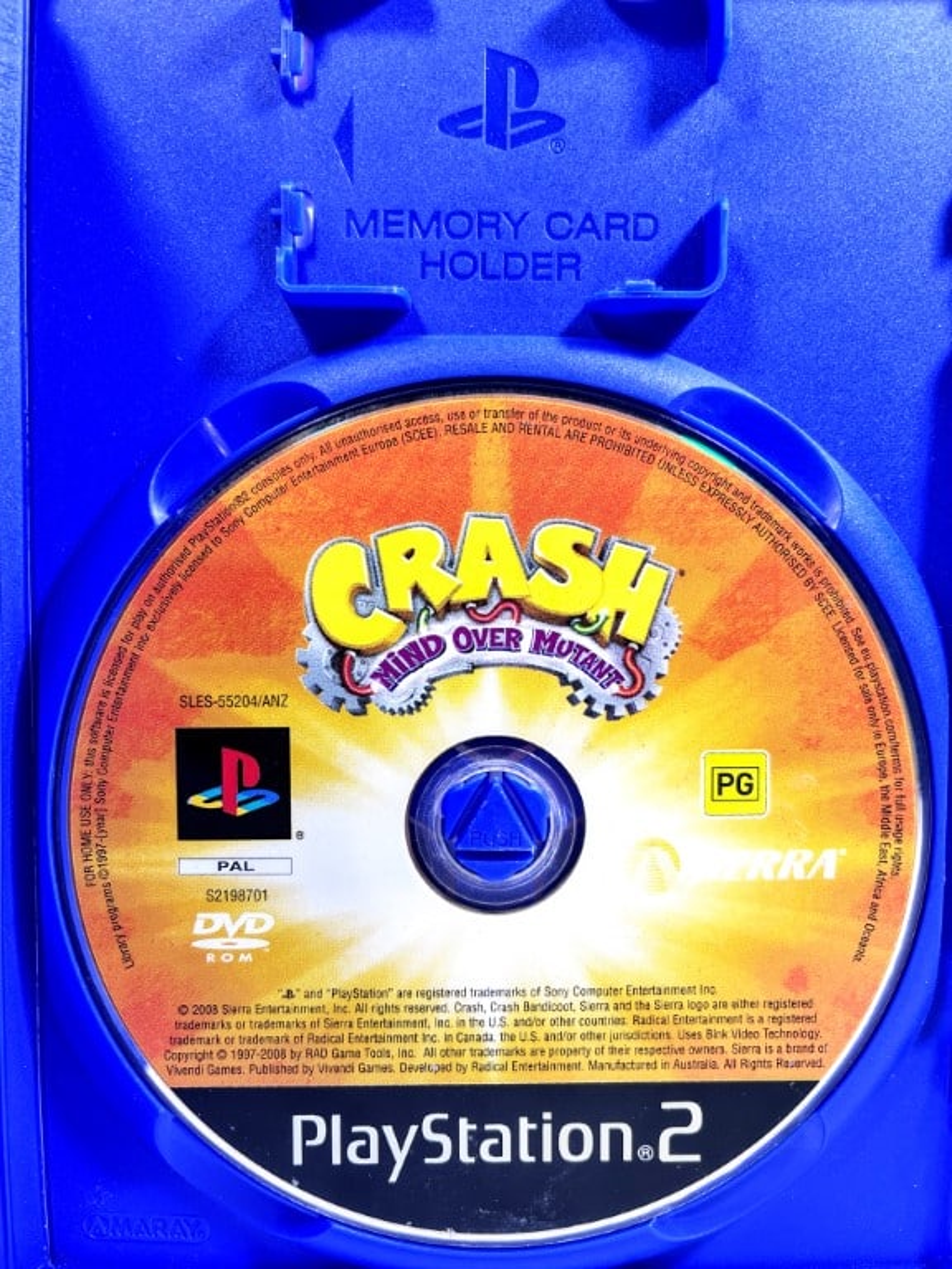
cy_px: 634
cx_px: 476
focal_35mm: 26
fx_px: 953
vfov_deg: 67.3
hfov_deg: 53.1
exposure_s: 1/100
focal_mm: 5.1
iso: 40
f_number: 1.6
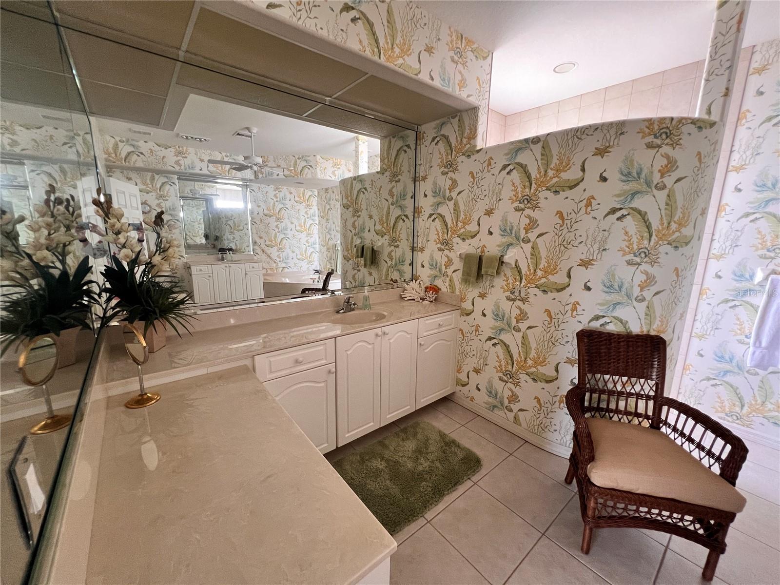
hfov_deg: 106.2
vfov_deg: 89.9
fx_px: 293
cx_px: 390
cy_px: 292
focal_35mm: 13
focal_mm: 1.57
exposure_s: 1/60
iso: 250
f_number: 1.8
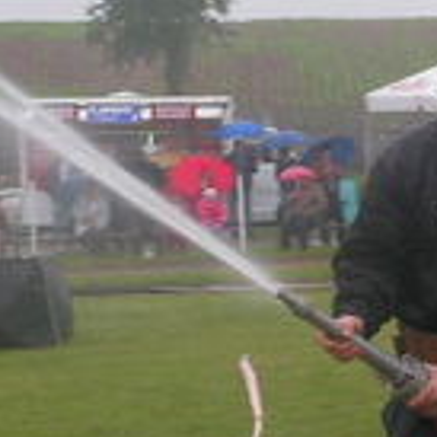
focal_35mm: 290
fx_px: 4142
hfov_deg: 6.0
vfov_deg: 6.0
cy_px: 263
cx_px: 539
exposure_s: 1/100
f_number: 3.3
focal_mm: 15.1
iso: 80
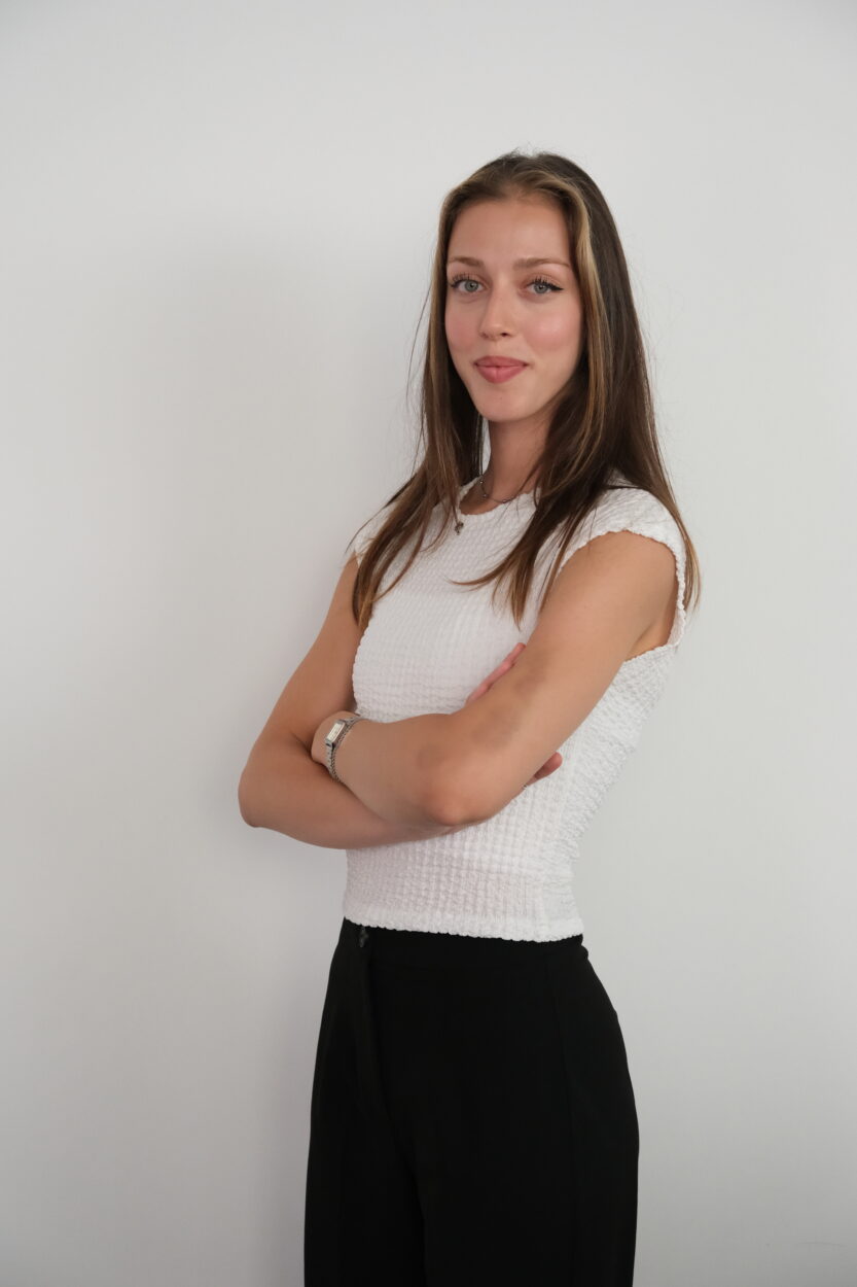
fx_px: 2143
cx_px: 428
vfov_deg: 33.4
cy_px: 644
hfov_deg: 22.6
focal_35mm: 60
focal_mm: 40.1
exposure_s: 1/400
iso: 3200
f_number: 3.2
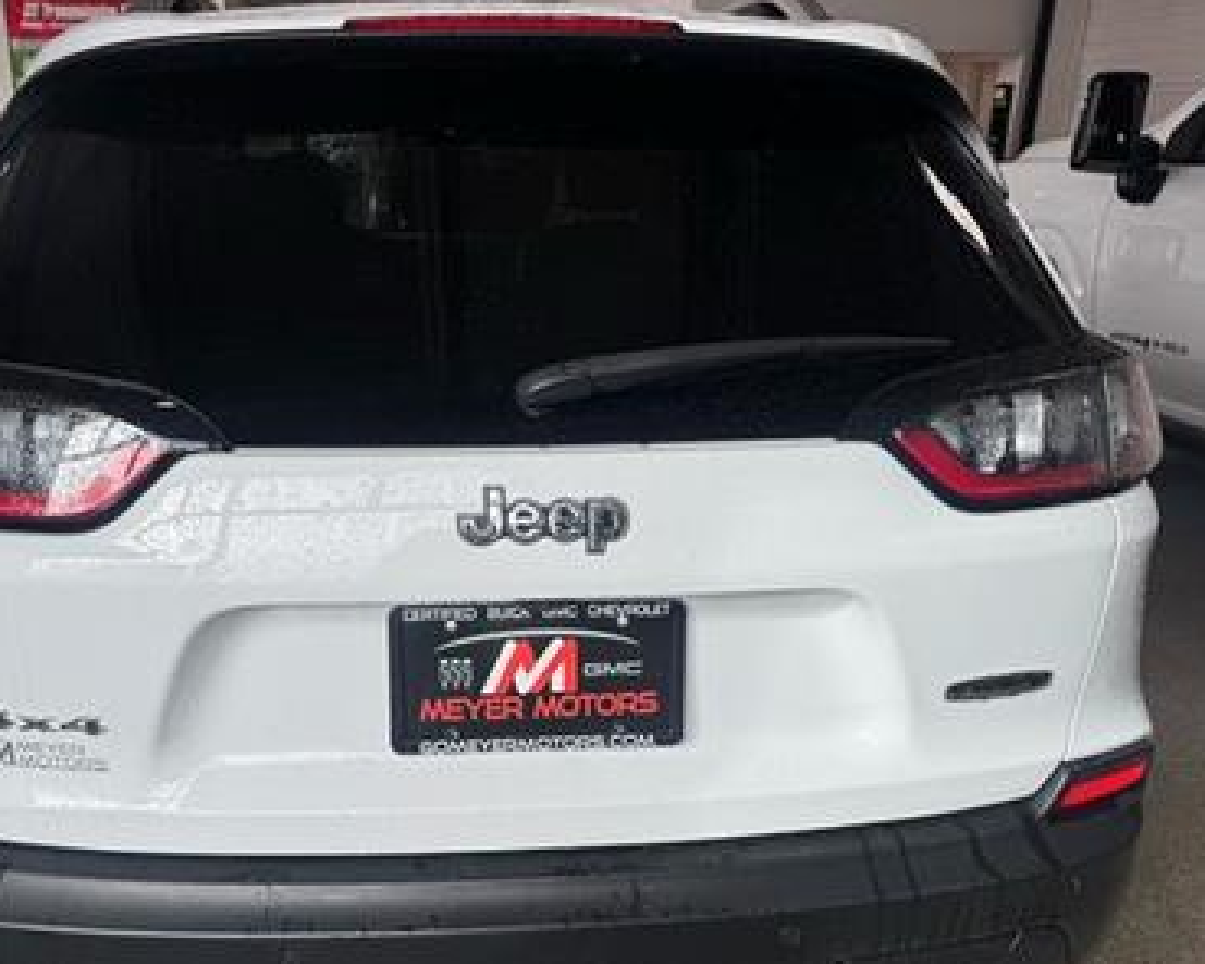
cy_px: 559
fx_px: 1141
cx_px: 500
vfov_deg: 45.6
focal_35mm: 32
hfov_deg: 55.4
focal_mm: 6.76
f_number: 1.78
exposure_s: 1/1076
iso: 80
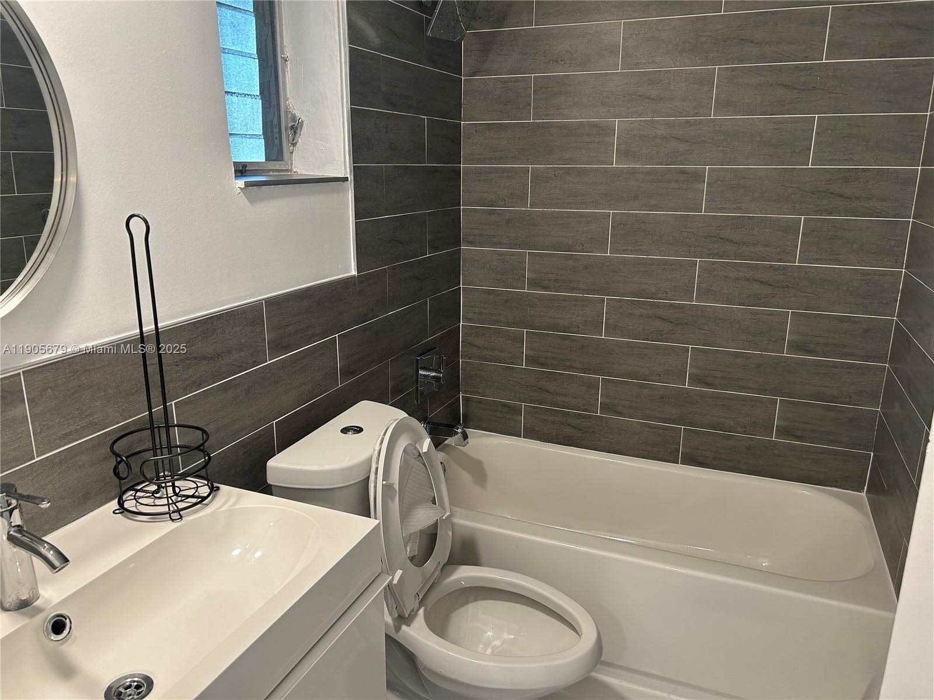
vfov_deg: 53.1
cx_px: 467
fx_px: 702
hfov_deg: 67.3
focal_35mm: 26
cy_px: 350
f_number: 1.5
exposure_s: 1/60
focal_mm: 5.7
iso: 100
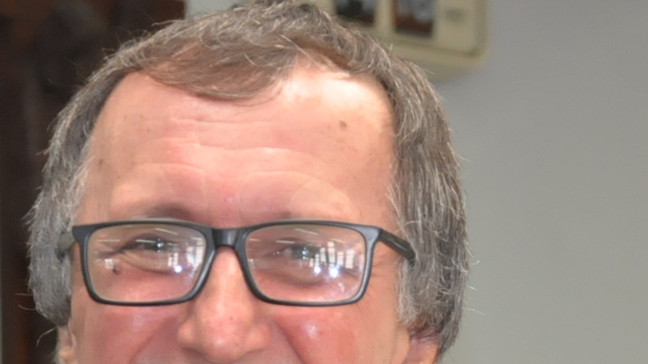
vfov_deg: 4.3
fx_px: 4879
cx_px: 375
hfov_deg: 7.6
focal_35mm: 284
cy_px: 527
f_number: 5.3
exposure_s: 1/80
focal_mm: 62
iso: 2000
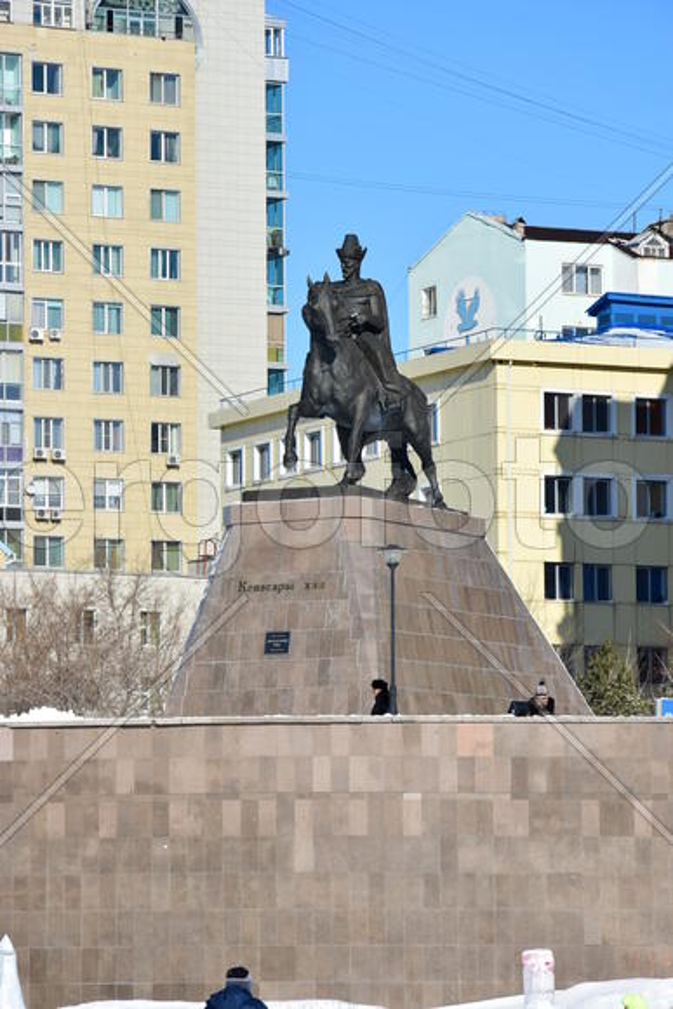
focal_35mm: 158
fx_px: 4414
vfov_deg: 13.0
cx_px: 336
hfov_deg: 8.7
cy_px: 504
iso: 100
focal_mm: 105
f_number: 9
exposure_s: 1/320
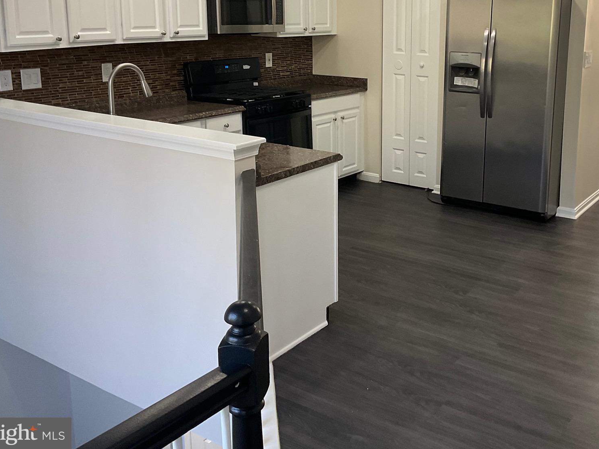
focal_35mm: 40
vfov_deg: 35.5
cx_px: 384
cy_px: 141
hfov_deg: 46.3
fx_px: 692
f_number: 1.8
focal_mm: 3
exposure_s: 1/60
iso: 64
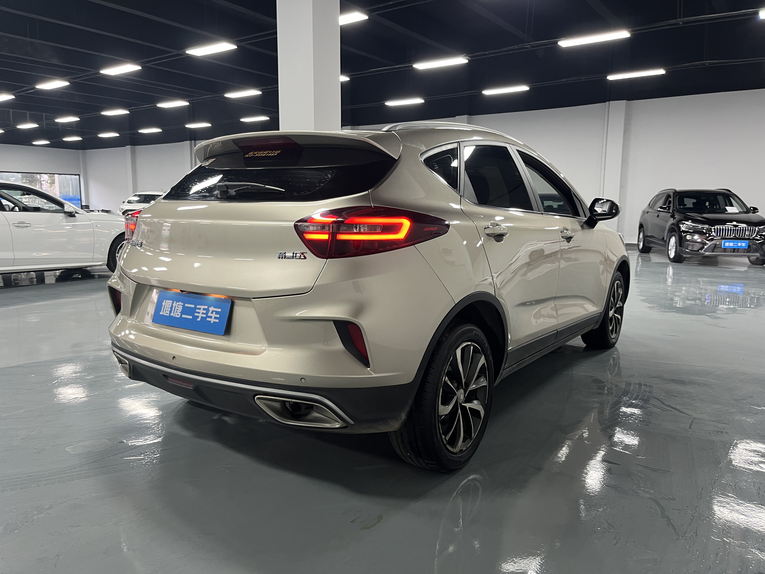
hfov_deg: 67.3
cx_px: 382
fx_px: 575
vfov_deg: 53.1
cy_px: 287
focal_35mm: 26
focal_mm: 5.1
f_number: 1.6
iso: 100
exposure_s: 1/50
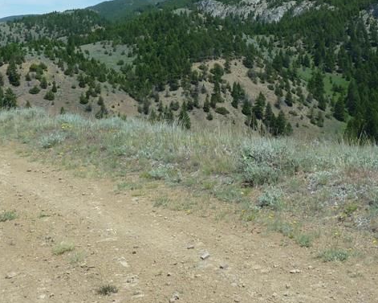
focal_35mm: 53
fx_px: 593
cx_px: 203
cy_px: 43
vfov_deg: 27.8
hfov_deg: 35.3
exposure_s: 1/400
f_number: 5
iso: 80
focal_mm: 4.1
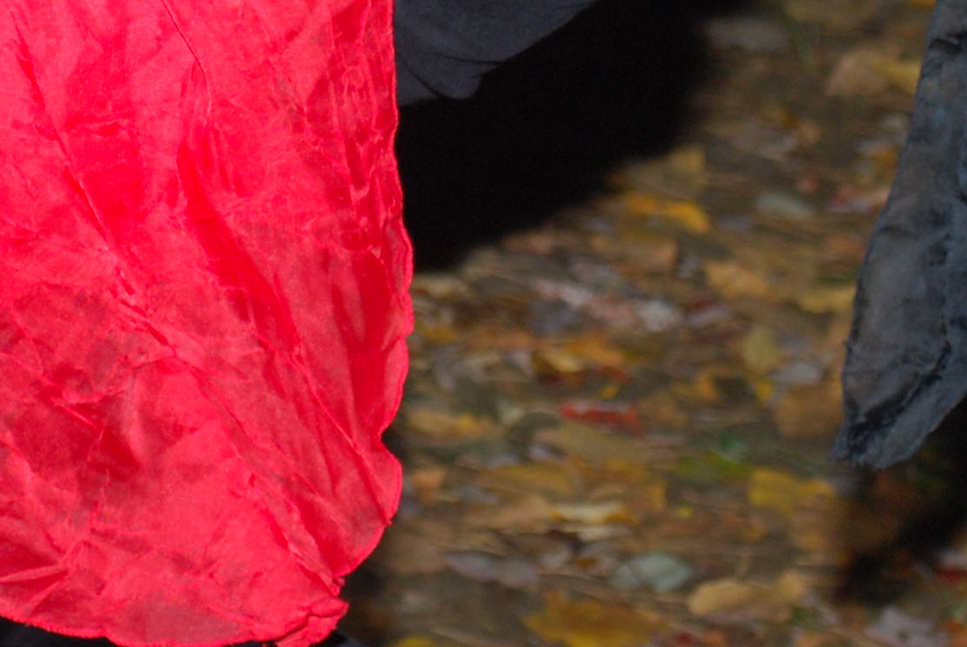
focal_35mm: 250
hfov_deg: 8.2
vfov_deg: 5.4
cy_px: -447
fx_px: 6722
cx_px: 84
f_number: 5.6
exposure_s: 1/60
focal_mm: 48
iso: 400
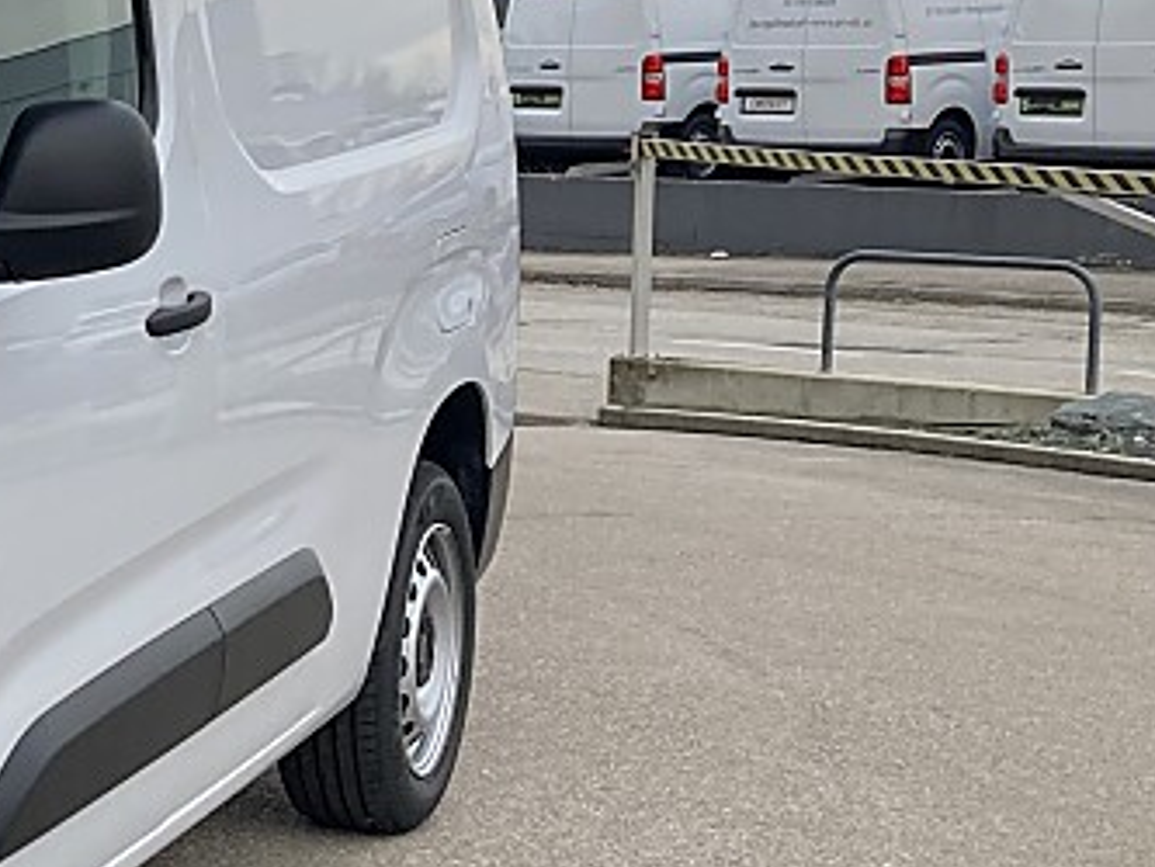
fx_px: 3371
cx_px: -631
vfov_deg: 14.6
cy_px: 357
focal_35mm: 101
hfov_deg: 17.3
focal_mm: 3.99
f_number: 1.8
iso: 32
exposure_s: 1/121
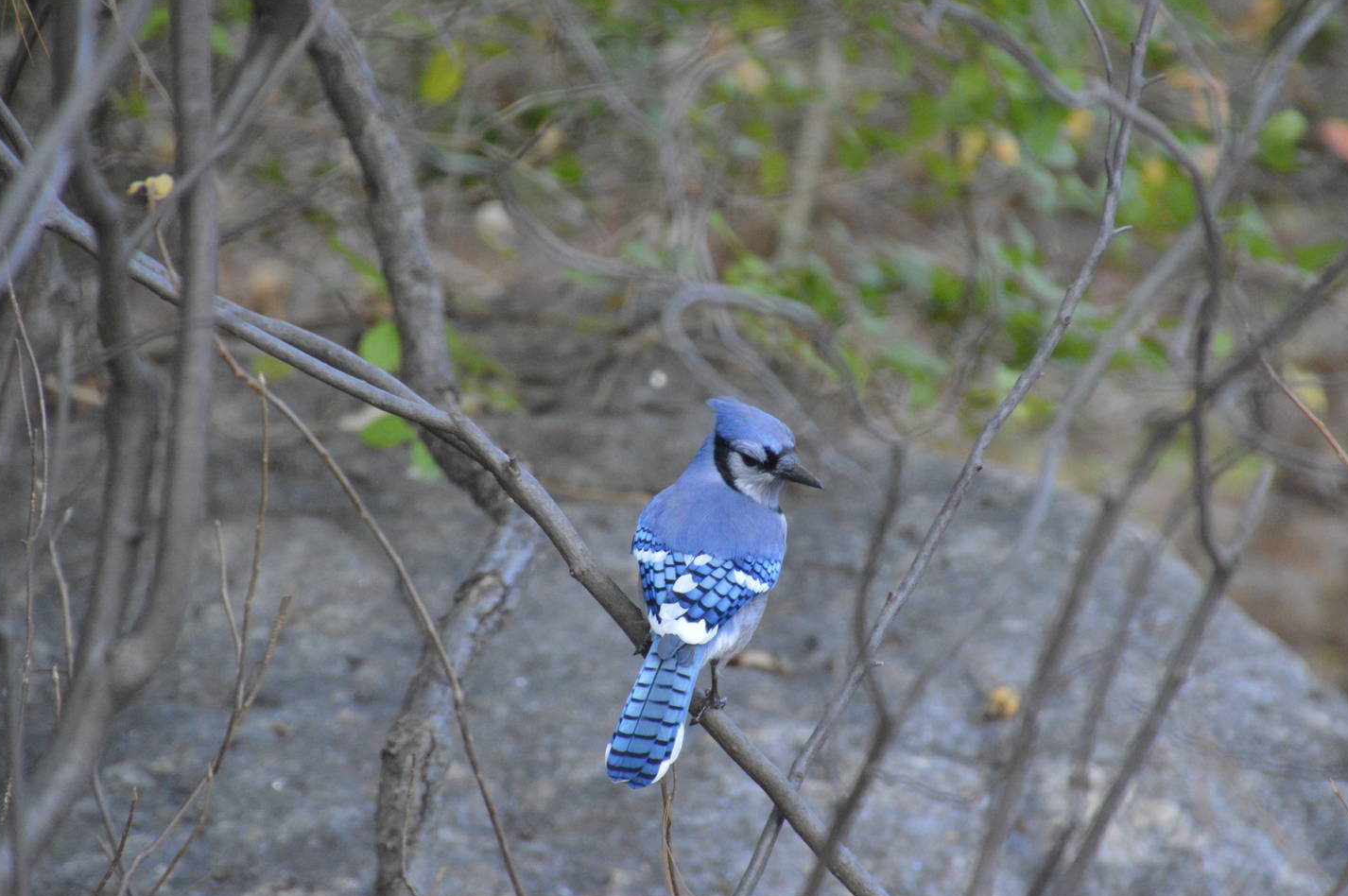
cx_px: 718
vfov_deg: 2.7
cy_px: 482
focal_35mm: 505
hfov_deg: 4.1
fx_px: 18892
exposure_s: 1/400
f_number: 6.3
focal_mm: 300
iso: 3200
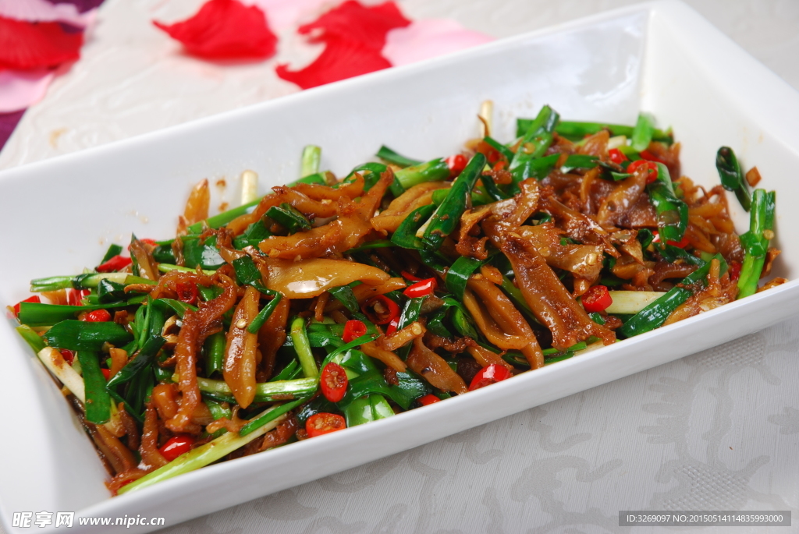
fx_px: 2333
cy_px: 267
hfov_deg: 19.4
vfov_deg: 13.1
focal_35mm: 105
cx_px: 400
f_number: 8
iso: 100
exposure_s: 1/125
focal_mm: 70
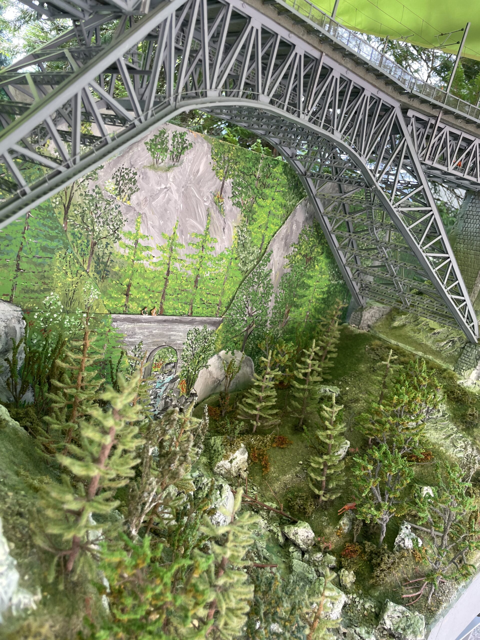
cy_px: 320
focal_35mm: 26
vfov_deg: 67.3
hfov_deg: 53.1
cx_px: 240
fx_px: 481
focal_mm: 4.2
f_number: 1.6
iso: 32
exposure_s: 1/121
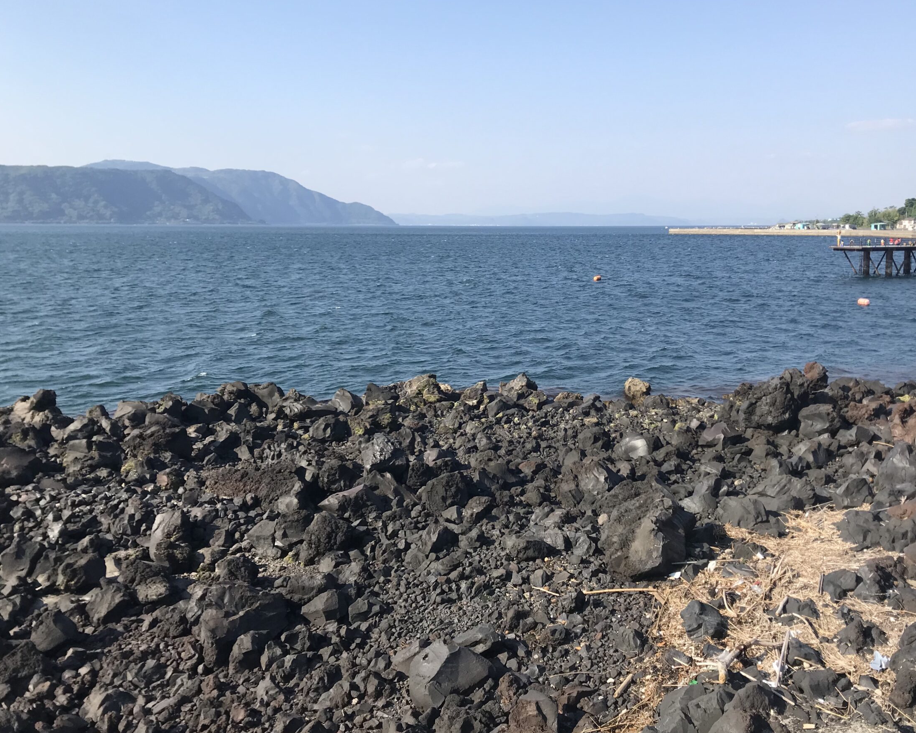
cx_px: 529
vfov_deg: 45.7
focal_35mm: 32
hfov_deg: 55.4
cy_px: 334
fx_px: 868
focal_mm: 3.99
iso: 20
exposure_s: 1/1429
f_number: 1.8
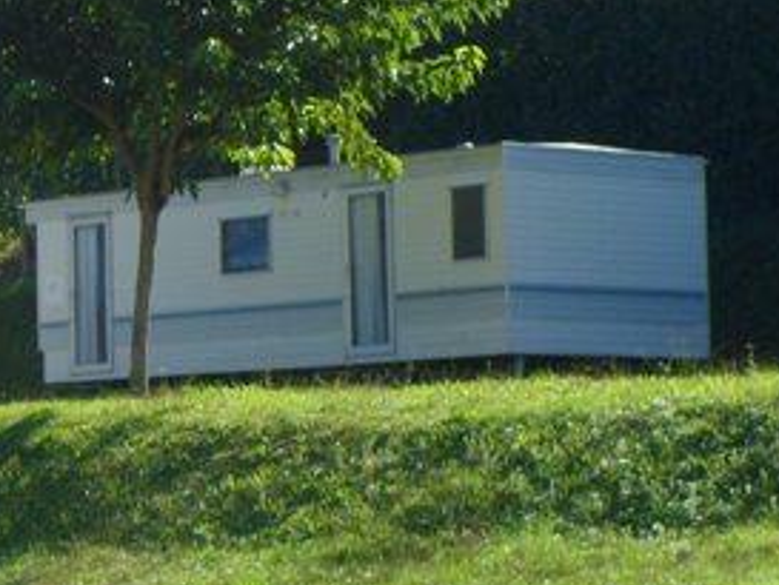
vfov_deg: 8.4
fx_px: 3962
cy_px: 251
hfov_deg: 10.9
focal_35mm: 176
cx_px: -342
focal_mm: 11.2
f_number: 5.2
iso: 80
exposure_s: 1/250
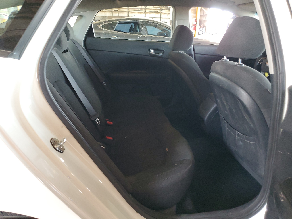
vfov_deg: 53.1
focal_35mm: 26
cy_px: 110
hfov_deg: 67.3
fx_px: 219
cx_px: 146
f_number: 1.5
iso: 262
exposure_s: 1/60.2
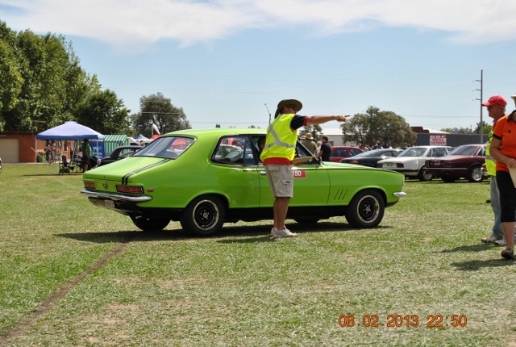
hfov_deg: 26.9
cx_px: 258
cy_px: 174
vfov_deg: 18.3
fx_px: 1078
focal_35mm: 75
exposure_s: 1/320
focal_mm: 50
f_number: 9
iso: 100
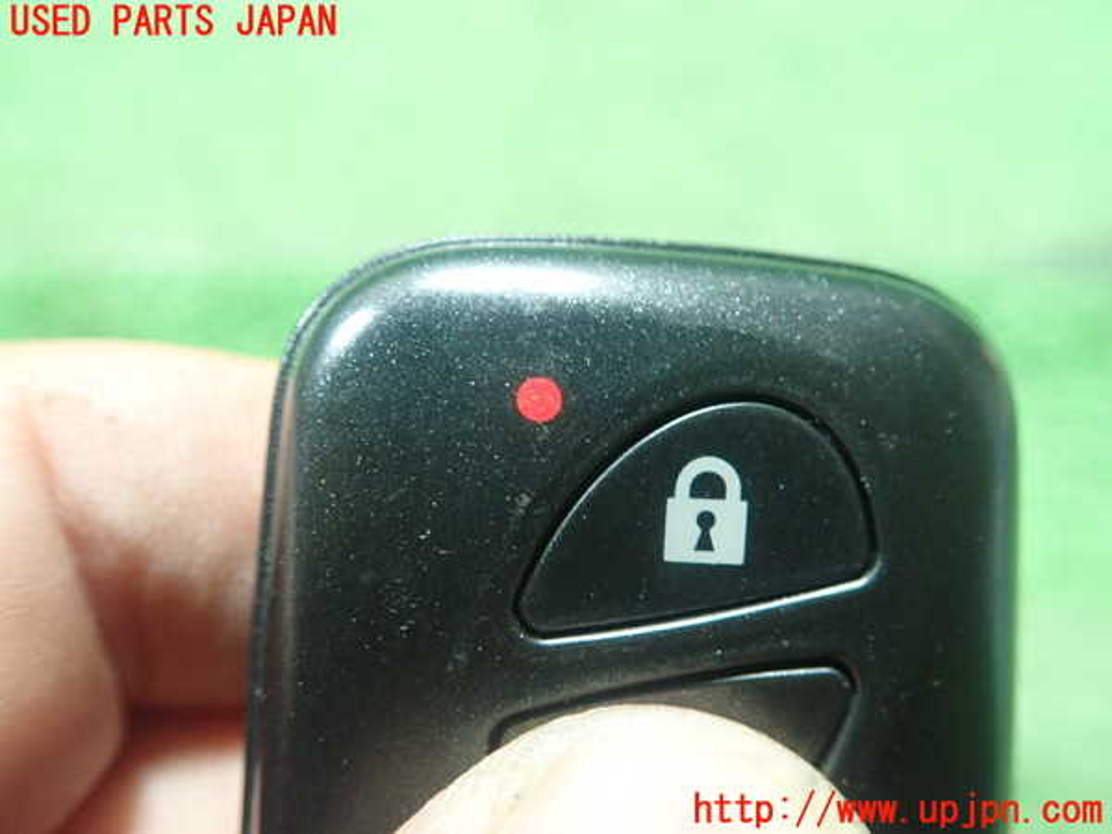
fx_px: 964
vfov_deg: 46.8
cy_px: 417
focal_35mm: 30
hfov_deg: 60.0
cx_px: 556
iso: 800
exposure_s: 1/60
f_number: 2.3
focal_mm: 5.5
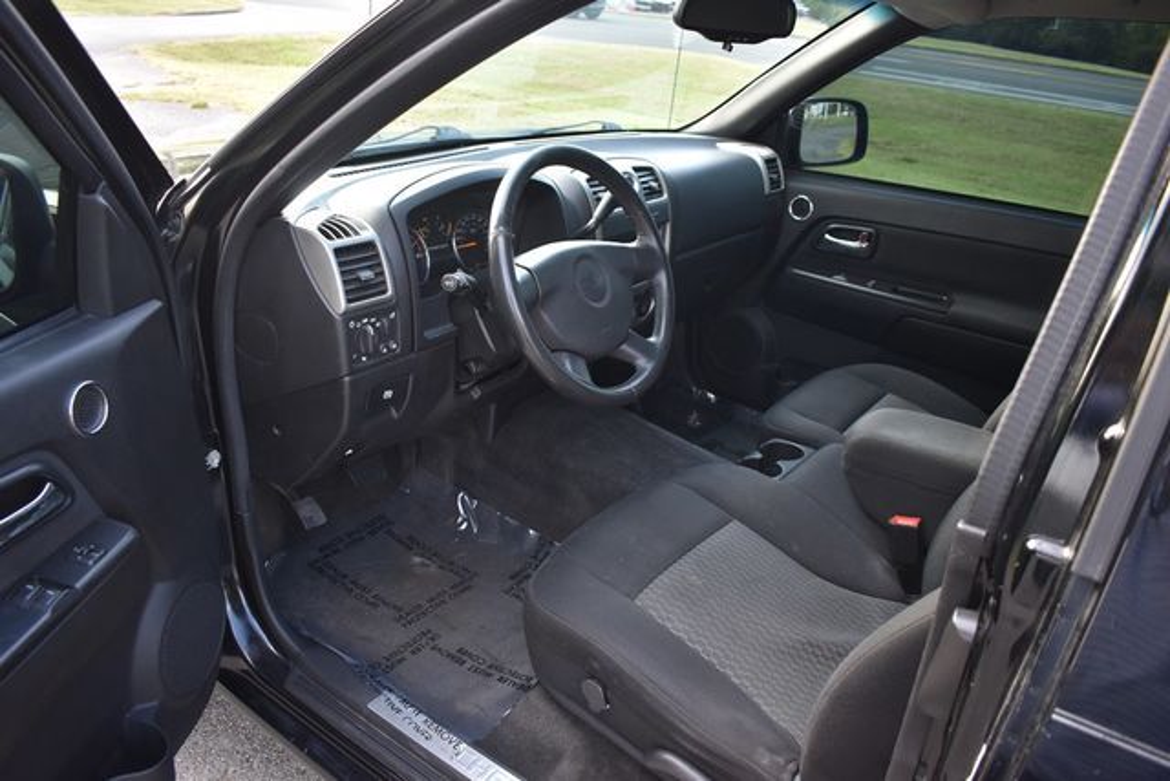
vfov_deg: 48.0
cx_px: 585
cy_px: 390
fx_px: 878
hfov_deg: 67.4
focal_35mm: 27
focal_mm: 18
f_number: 3.5
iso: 560
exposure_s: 1/250
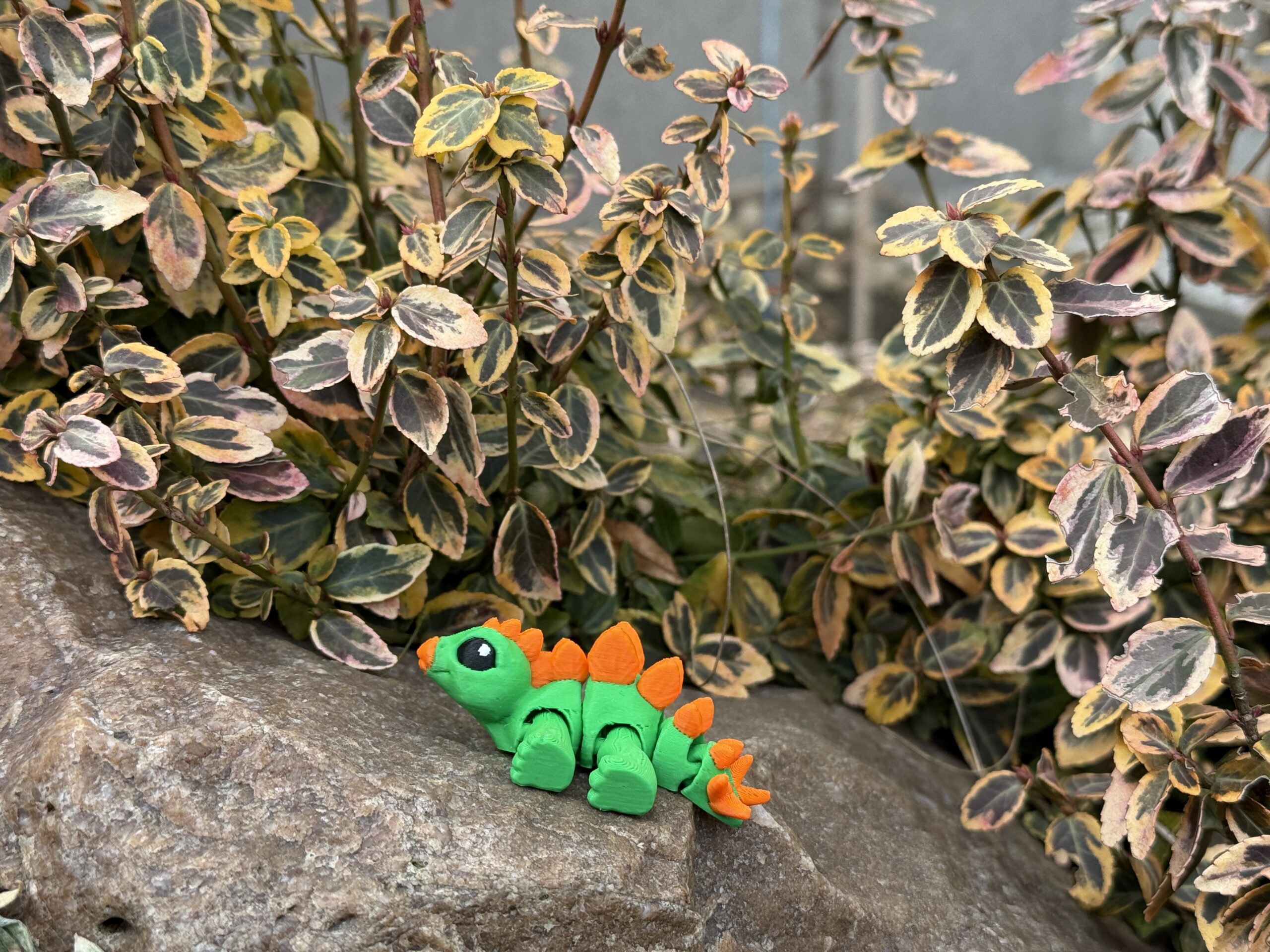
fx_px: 1761
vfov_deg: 30.3
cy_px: 476
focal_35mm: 48
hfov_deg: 39.7
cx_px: 635
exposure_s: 1/681
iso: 64
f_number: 1.78
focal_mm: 6.76
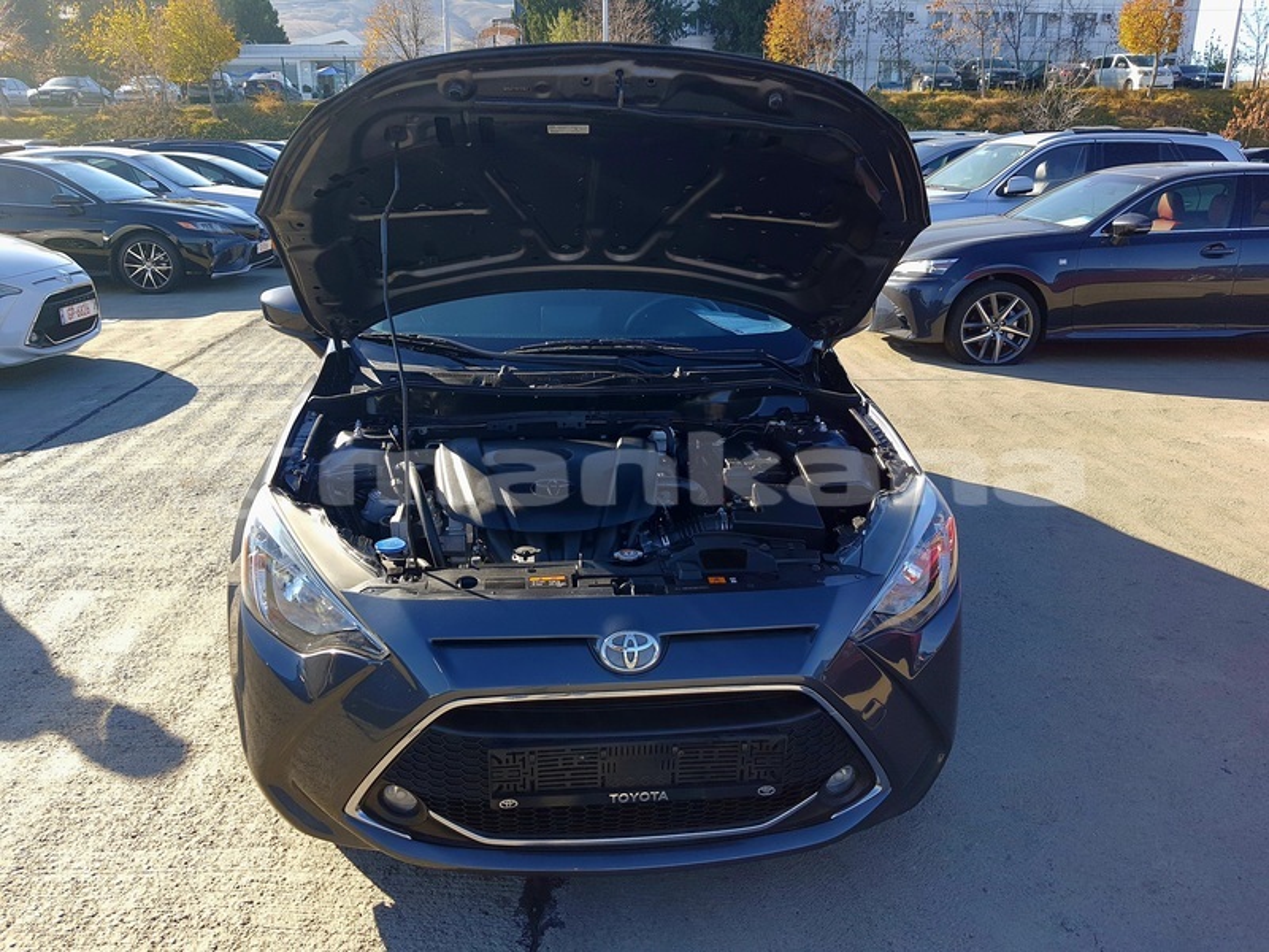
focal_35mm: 26
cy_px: 476
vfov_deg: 53.1
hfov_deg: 67.3
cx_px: 634
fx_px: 953
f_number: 1.7
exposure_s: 1/769
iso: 50
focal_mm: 4.32
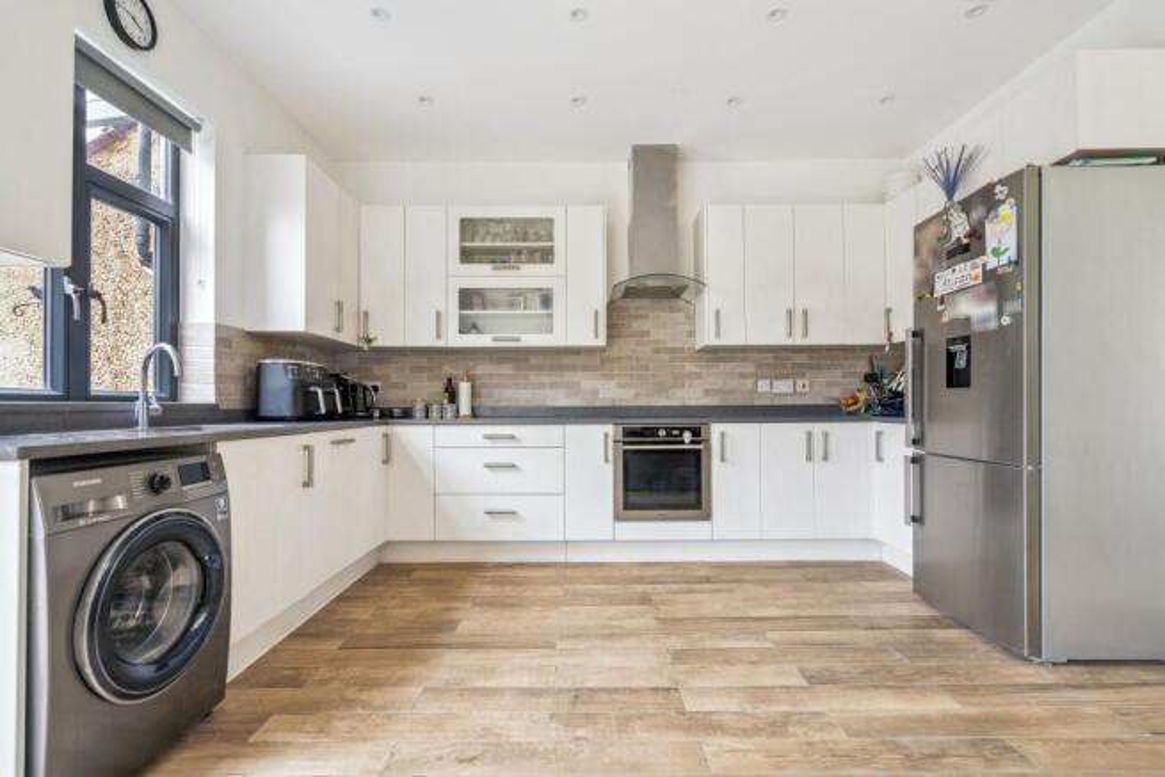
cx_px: 582
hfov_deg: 96.7
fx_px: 518
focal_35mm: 16
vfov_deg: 73.8
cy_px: 388
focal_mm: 16
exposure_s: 1
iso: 250
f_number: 8
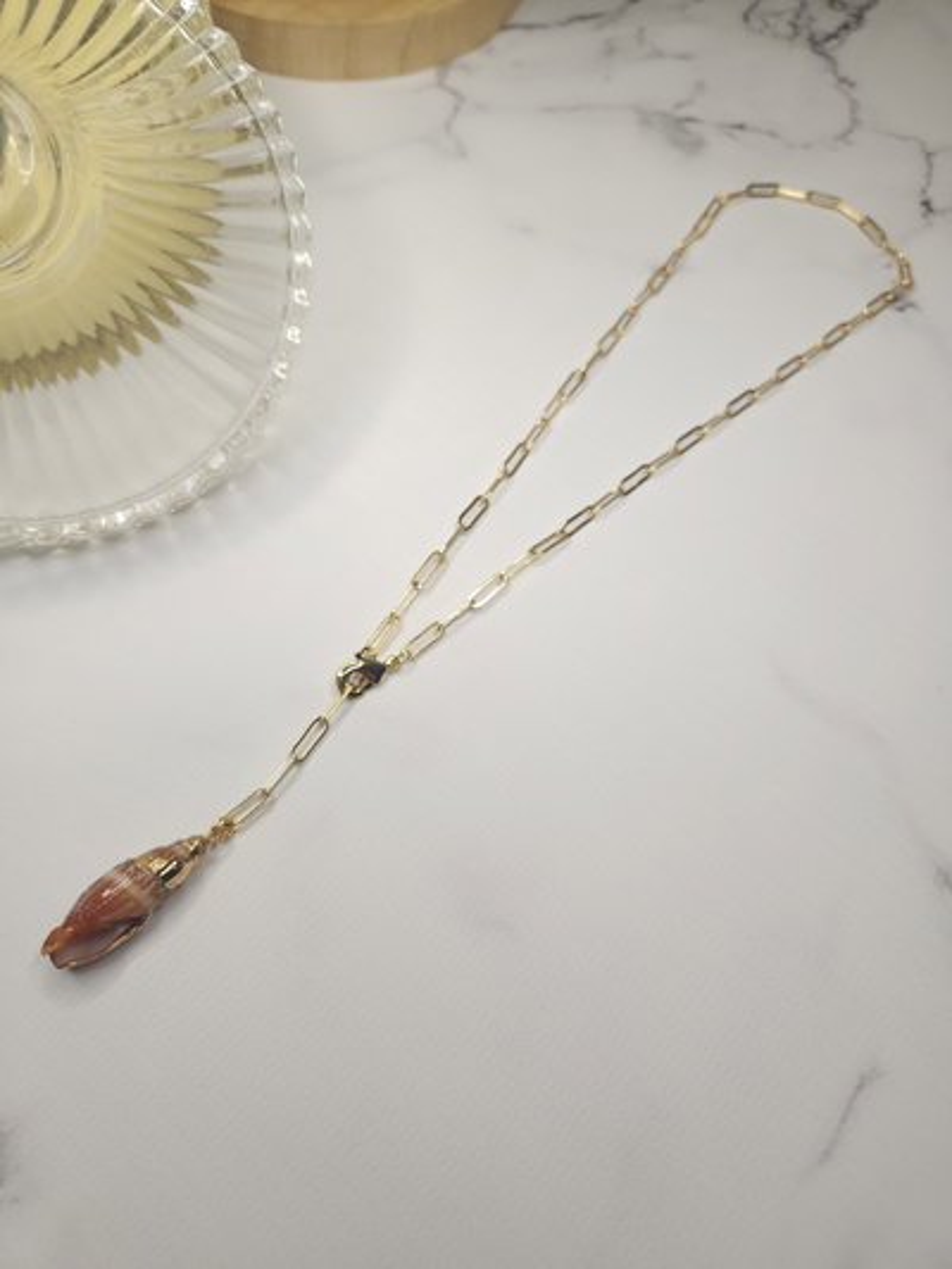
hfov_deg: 58.9
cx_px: 476
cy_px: 634
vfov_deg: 73.9
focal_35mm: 23
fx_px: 843
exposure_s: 1/30
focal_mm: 5.4
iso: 50
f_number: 1.8
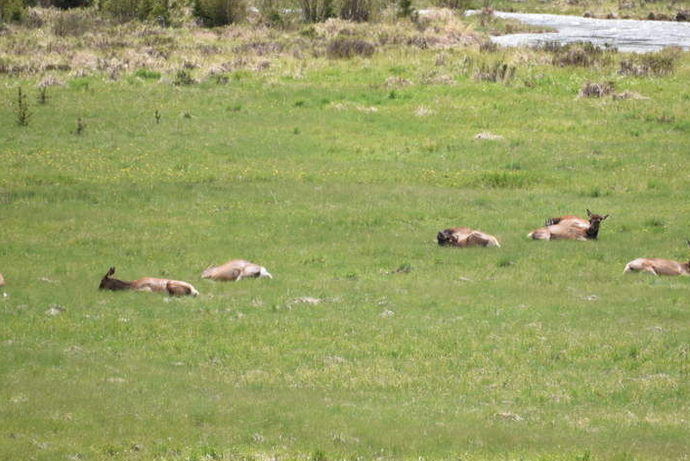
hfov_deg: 3.8
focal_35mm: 544
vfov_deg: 2.5
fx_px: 10428
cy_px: 173
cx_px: 404
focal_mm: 300
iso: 220
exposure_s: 1/640
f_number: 5.6
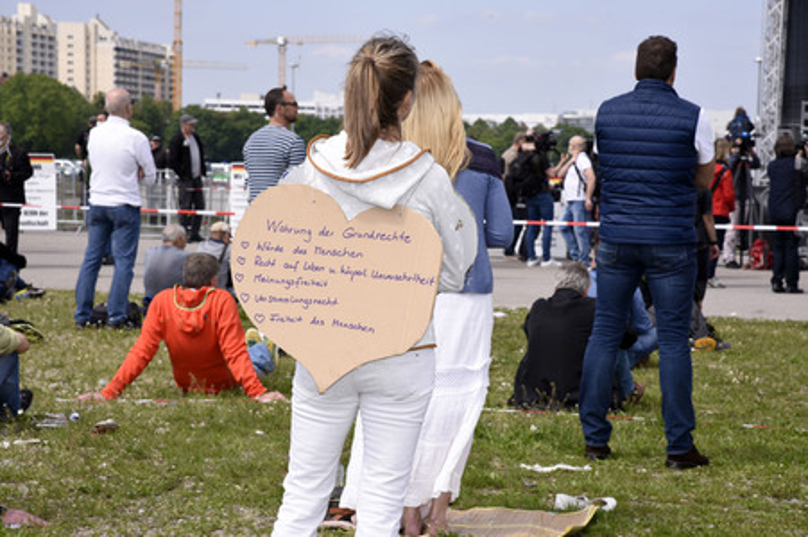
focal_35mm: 105
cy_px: 268
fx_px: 2355
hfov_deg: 19.5
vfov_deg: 13.0
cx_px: 404
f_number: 11
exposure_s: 1/160
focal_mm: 105
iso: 160
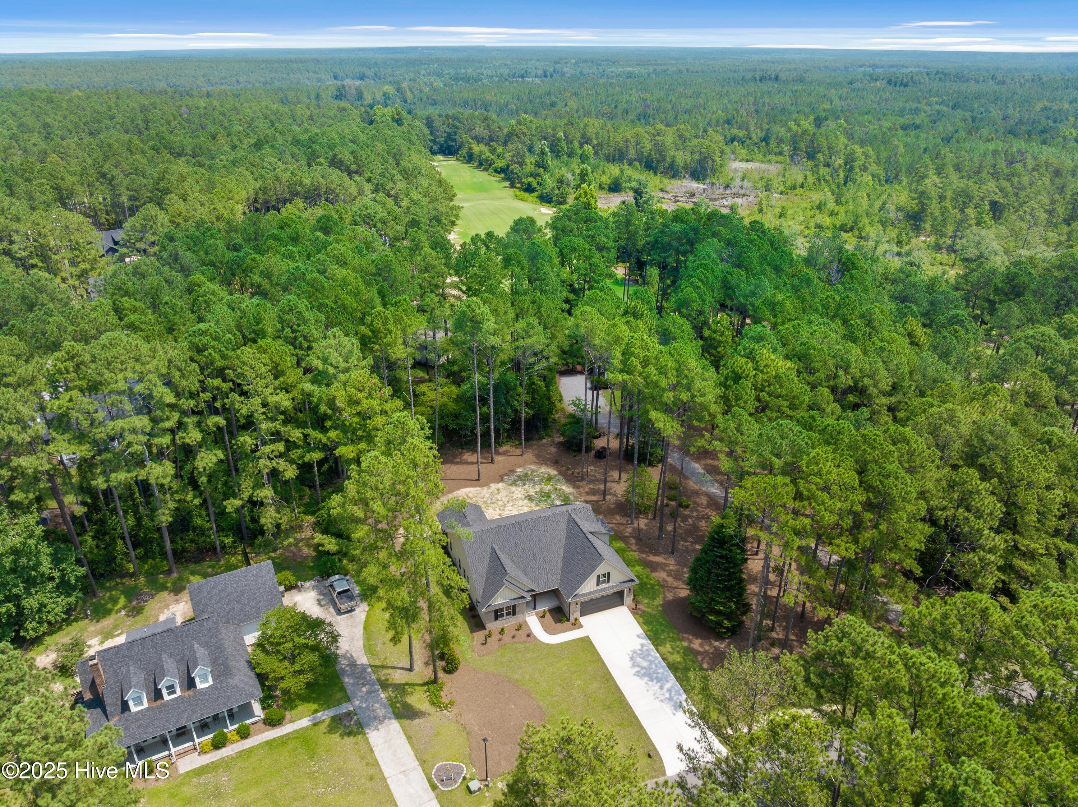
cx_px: 539
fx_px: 747
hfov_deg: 71.6
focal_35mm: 24
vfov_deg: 56.8
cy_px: 404
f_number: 8
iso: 100
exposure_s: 1/10
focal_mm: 12.29
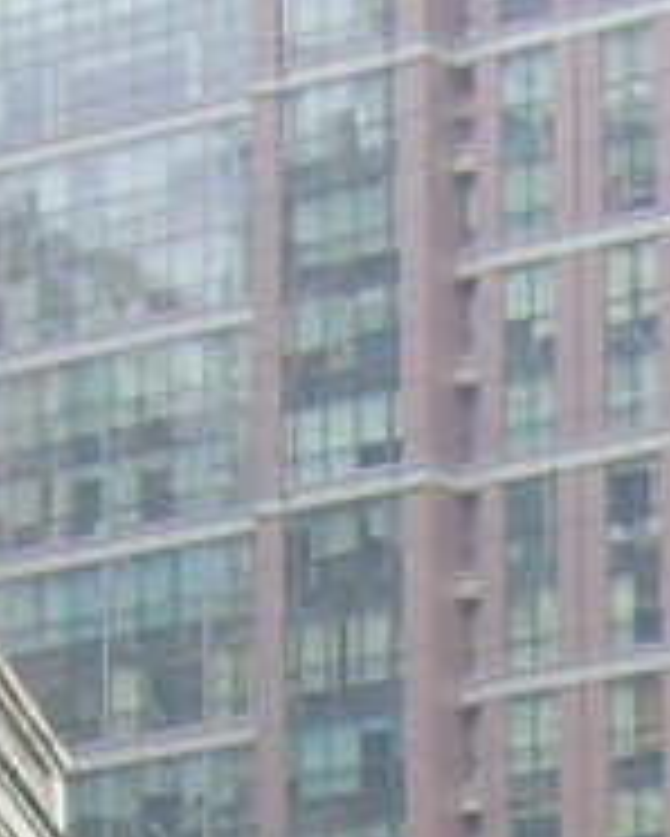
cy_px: 2156
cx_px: 1282
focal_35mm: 294
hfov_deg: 5.2
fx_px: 7281
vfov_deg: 6.2
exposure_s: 1/400
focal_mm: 5.8
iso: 80
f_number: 2.8
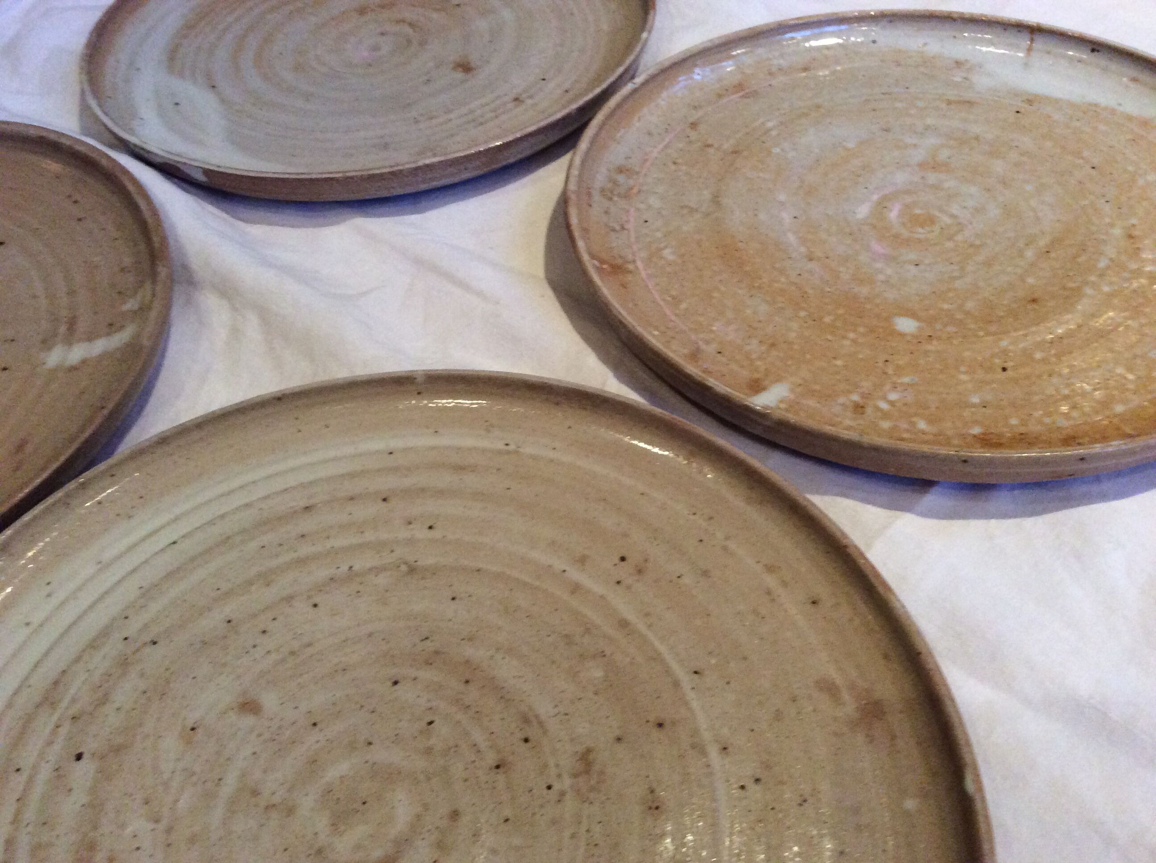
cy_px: 432
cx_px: 578
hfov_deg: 56.9
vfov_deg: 44.1
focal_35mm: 32
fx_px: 1067
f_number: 2.4
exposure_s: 1/25
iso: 250
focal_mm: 3.3
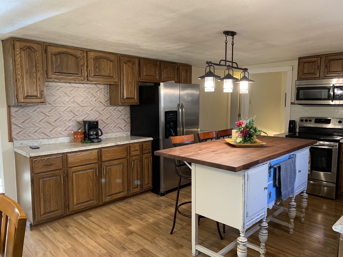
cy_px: 128
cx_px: 172
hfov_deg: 67.3
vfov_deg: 53.1
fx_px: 258
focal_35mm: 26
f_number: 1.8
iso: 200
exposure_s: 1/60
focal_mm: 4.25
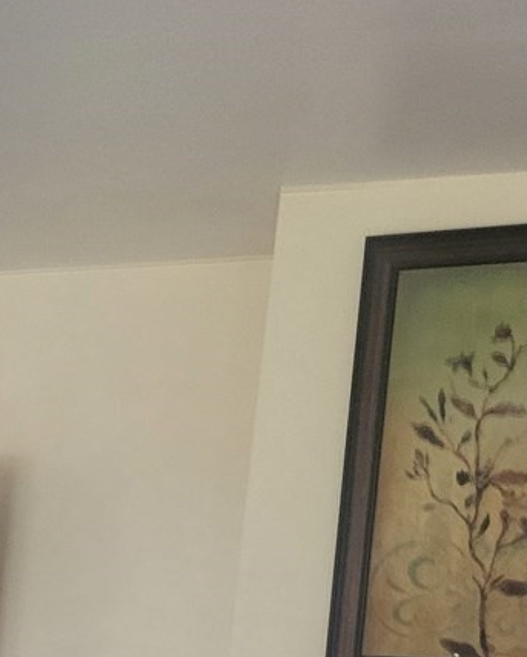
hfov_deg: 15.6
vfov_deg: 19.5
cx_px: -267
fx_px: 1772
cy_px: 844
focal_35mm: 91
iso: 640
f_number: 1.8
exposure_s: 1/30
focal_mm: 5.4
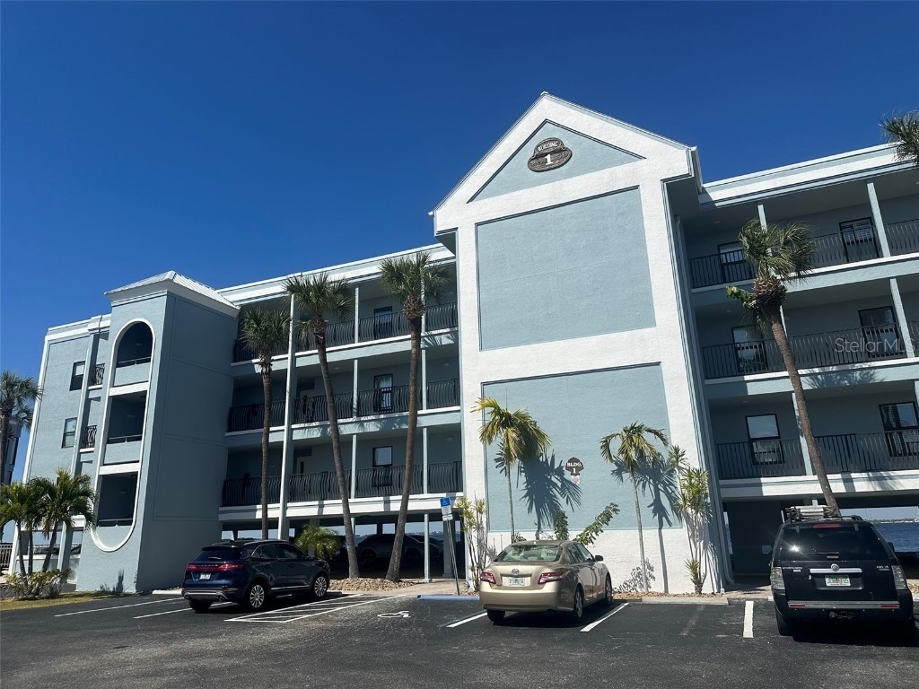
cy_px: 344
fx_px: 637
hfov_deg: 71.6
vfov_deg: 56.8
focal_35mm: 24
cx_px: 460
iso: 80
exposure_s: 1/8929
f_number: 1.78
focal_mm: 6.86
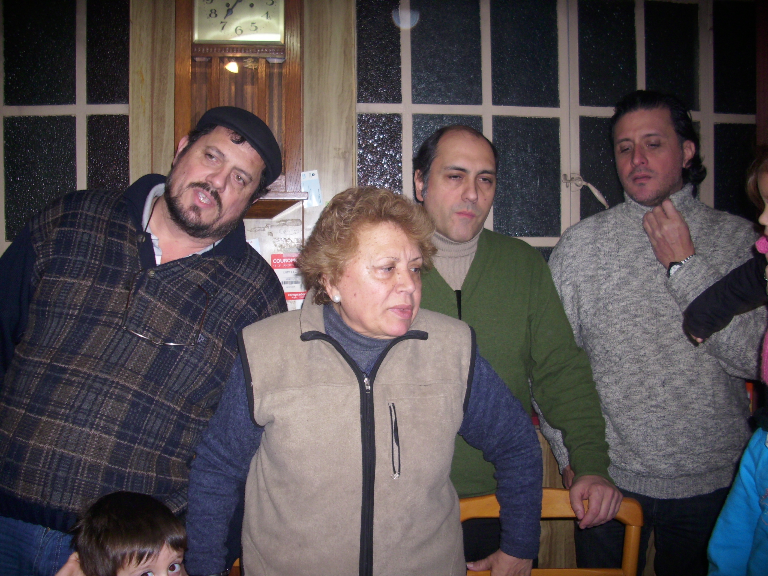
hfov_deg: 58.4
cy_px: 288
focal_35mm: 31
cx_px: 384
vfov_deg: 45.4
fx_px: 688
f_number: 2.8
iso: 100
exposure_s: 1/30
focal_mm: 6.2
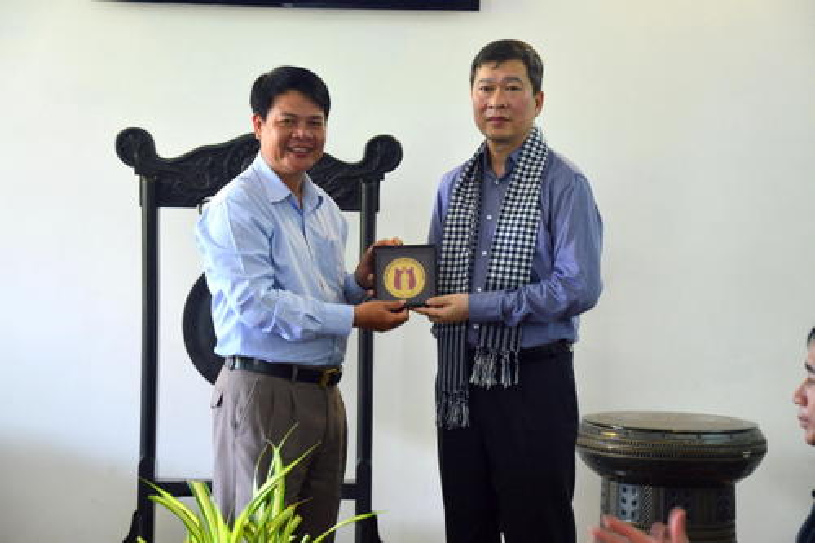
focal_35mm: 112
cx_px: 408
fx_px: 2546
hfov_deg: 18.2
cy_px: 272
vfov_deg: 12.2
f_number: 5.3
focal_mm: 75
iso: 400
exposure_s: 1/20
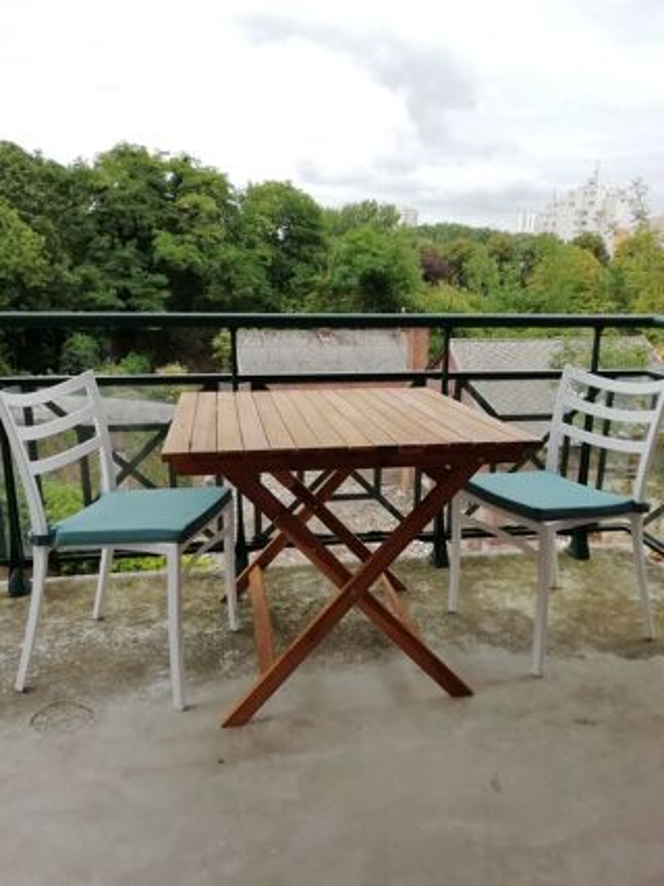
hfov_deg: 53.0
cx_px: 332
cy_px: 443
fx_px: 665
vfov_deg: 67.3
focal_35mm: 26
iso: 50
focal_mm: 3.46
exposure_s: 1/368
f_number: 2.2
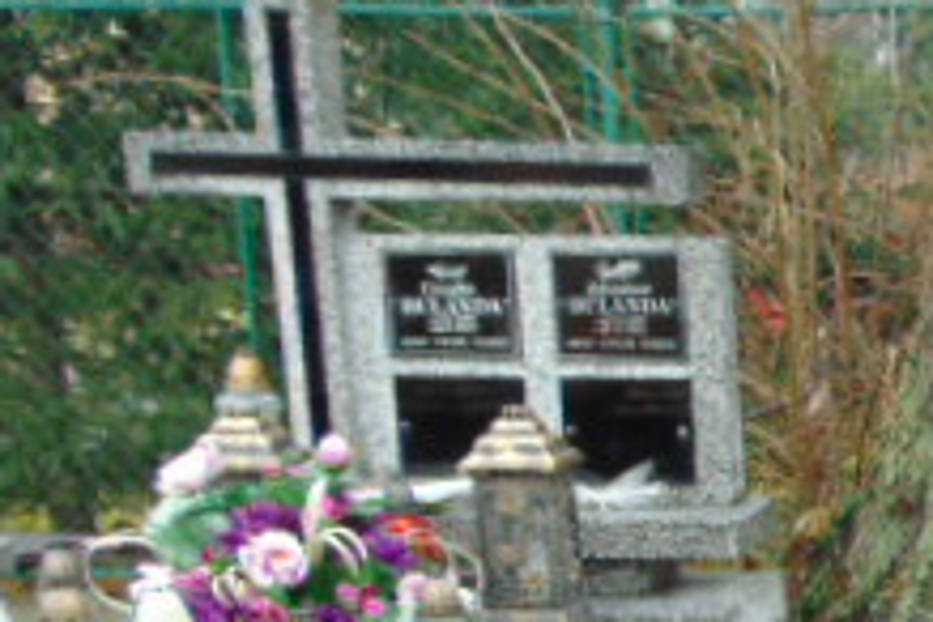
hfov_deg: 23.2
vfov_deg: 17.2
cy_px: 724
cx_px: 1253
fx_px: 1970
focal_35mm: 76
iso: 80
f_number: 3
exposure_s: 1/60
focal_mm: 4.5
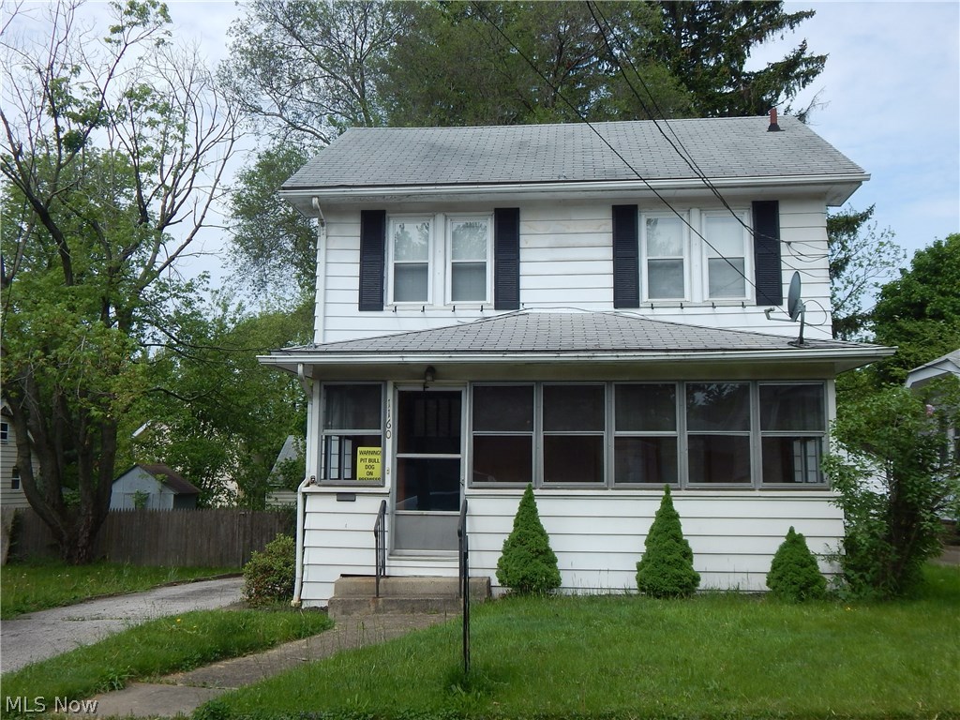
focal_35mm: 34
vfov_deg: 41.8
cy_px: 360
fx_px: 943
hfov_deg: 54.0
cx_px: 480
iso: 125
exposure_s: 1/1250
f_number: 3.3
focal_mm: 6.1
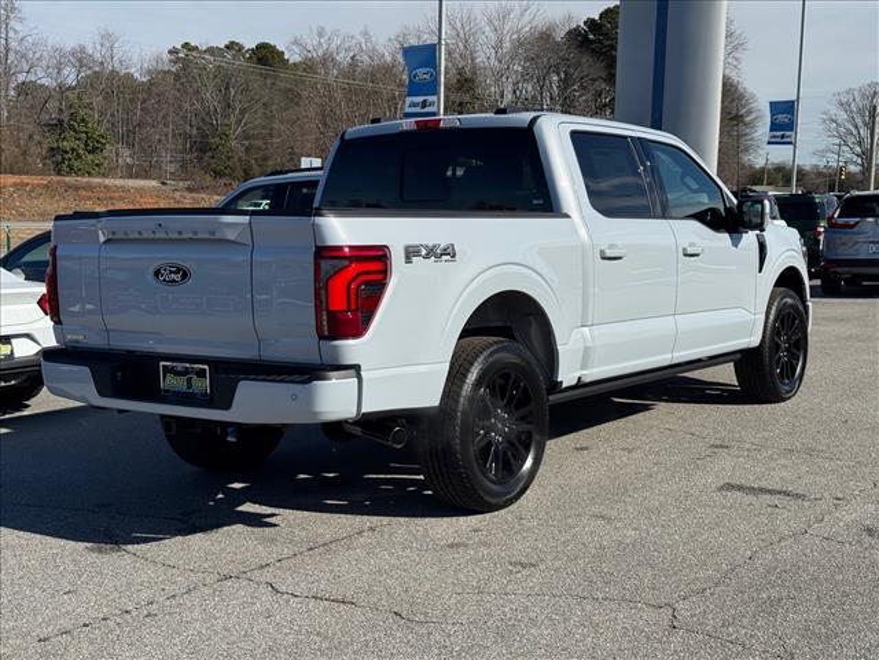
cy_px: 330
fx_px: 1219
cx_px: 440
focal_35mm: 48
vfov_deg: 30.3
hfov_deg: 39.7
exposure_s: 1/7092
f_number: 1.78
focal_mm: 6.76
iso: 64
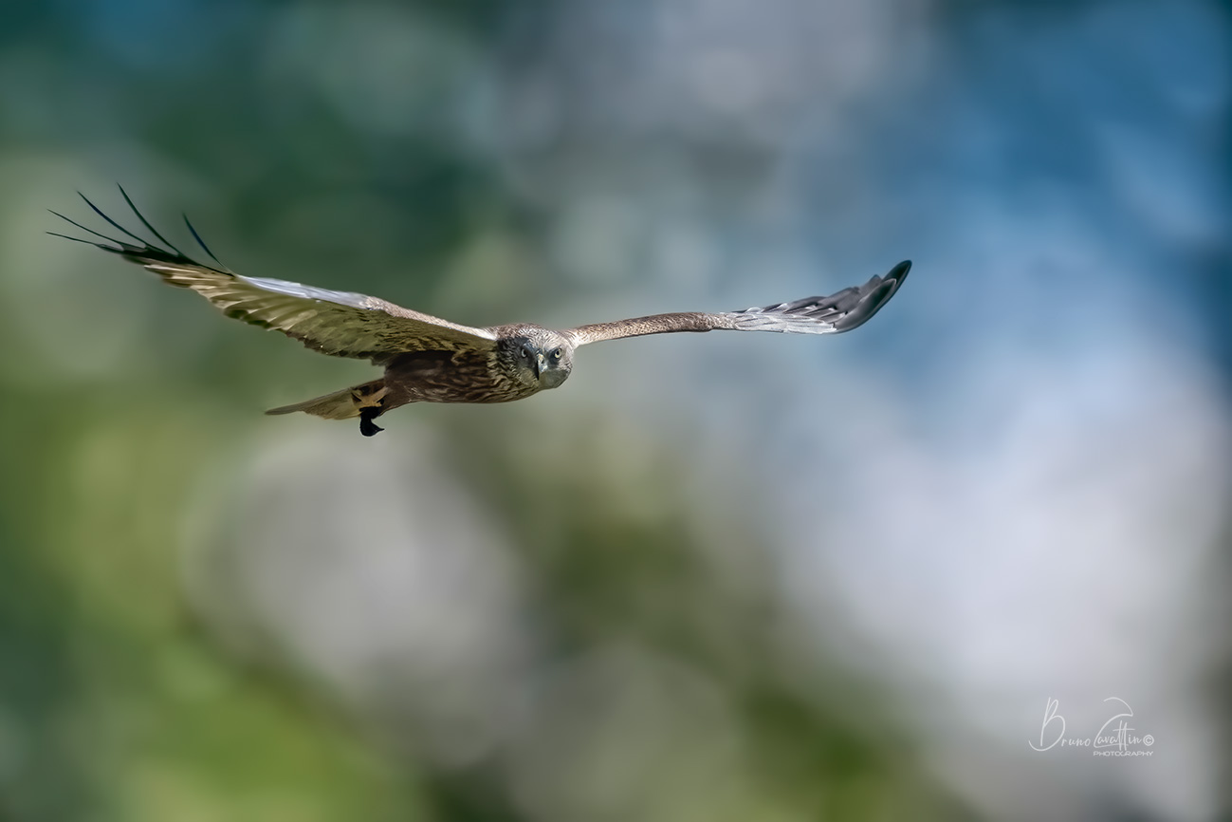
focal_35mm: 500
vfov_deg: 2.7
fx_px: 17110
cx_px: 616
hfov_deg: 4.1
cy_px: 411
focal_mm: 500
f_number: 5.6
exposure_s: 1/8000
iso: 1000
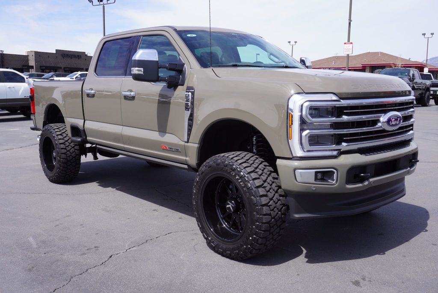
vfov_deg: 38.4
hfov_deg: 55.1
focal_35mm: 34
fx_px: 420
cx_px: 219
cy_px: 146
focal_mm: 23
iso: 100
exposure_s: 1/125
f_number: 10
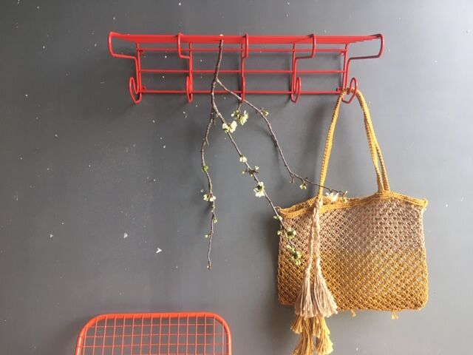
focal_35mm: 29
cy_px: 178
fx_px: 396
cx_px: 236
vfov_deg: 48.2
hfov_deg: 61.7
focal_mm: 4.15
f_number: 2.2
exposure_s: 1/33
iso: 80
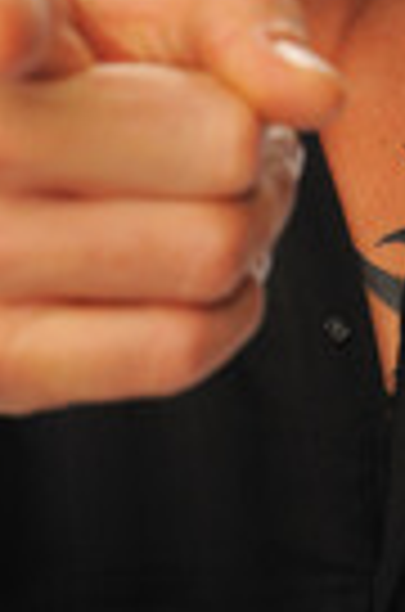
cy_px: 0
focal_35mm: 147
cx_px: 342
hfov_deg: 9.3
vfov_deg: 13.8
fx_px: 2493
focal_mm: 50
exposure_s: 1/200
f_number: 7.1
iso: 200
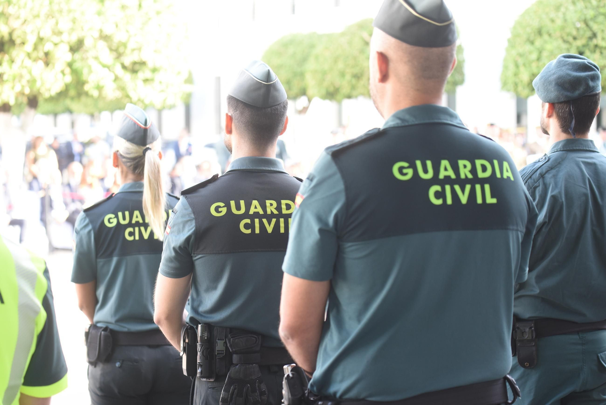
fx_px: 1381
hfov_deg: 24.8
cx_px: 303
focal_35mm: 82
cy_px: 202
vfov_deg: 16.7
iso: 1100
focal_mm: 82
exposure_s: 1/200
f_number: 4
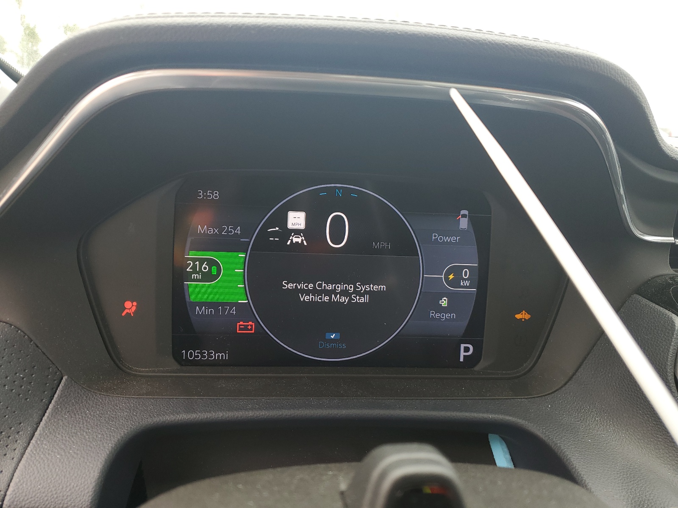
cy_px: 254
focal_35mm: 26
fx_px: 509
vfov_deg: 53.1
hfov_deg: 67.3
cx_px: 339
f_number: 1.5
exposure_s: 1/185
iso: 50
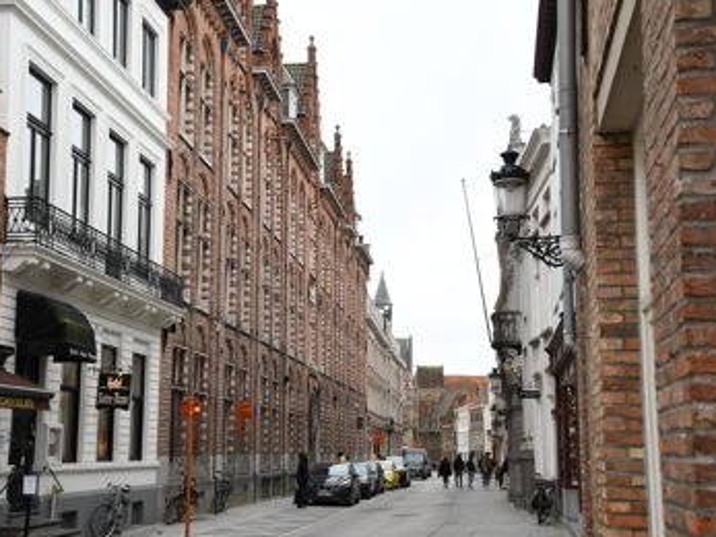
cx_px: 361
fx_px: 1055
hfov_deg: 37.5
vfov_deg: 28.5
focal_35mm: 51
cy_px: 272
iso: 250
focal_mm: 31
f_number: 5
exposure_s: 1/60
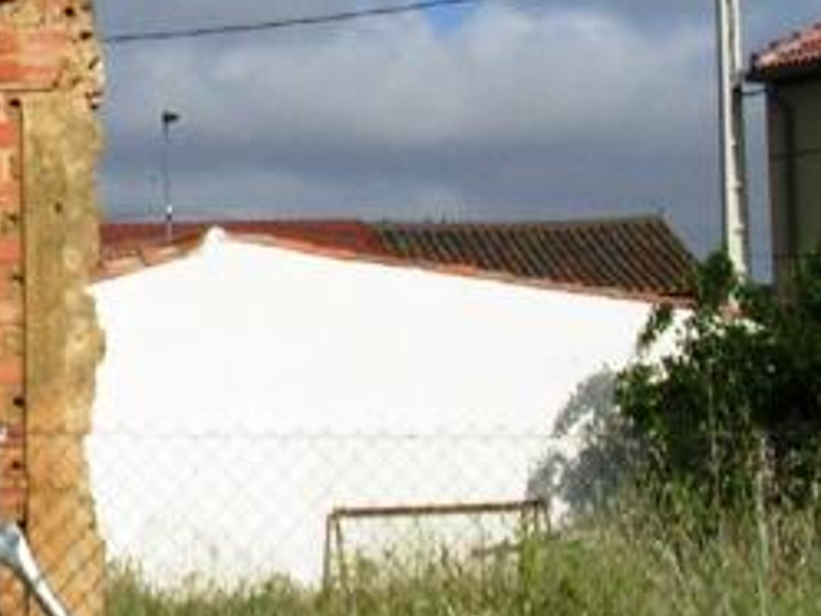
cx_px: -330
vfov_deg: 9.4
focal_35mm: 156
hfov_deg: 12.2
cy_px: -40
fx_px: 3702
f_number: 5.6
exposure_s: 1/786
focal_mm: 5.8
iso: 71
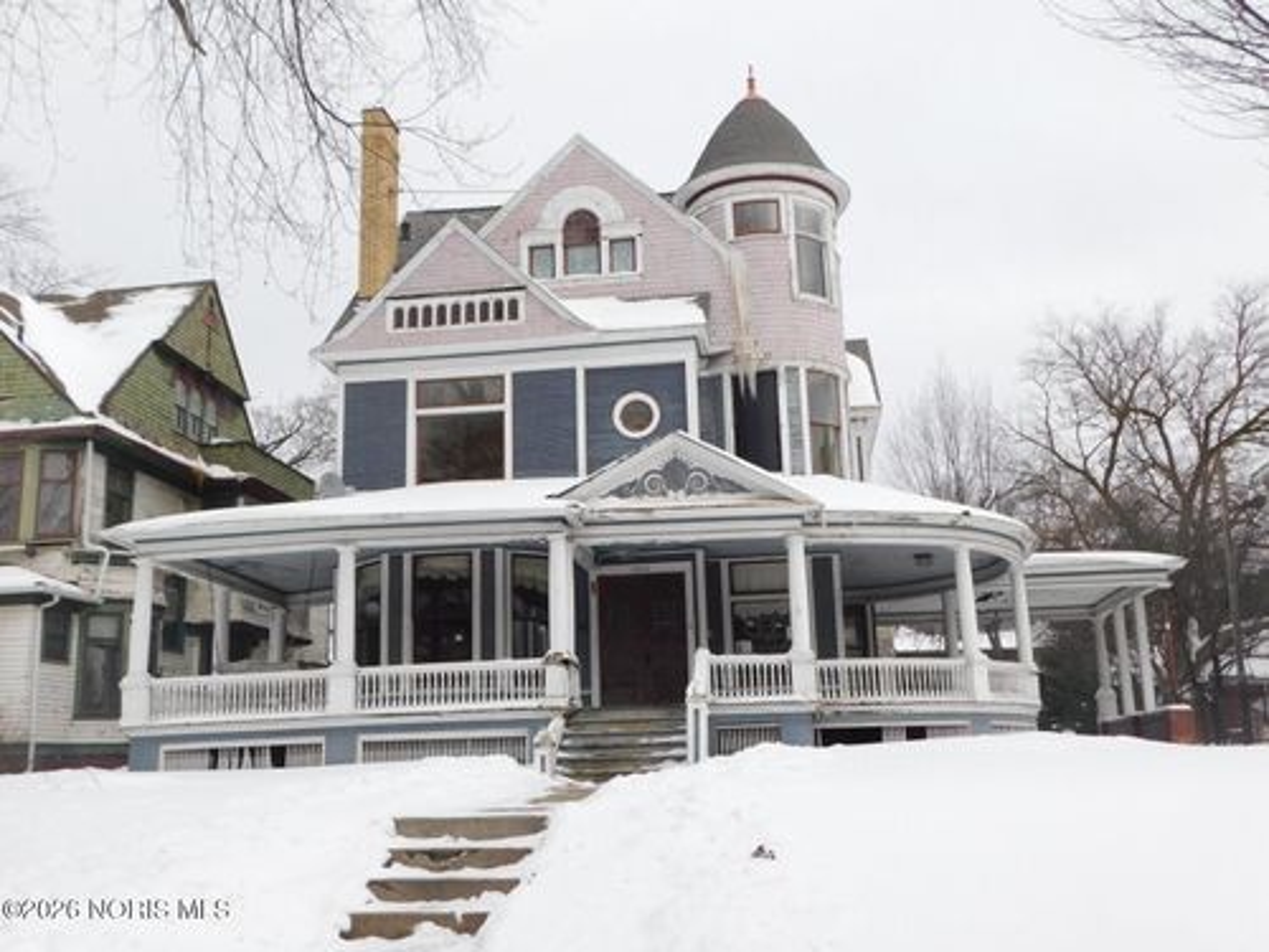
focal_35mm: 36
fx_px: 1320
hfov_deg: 51.4
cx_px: 634
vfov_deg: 39.7
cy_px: 476
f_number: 3.5
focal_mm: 6.3
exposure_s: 1/500
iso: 125
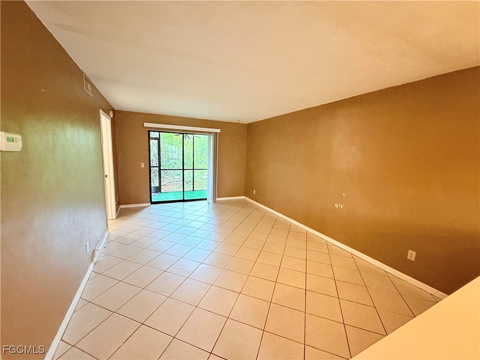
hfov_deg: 102.1
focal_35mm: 14
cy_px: 180
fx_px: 194
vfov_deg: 85.7
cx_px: 240
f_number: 2.2
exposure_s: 1/60
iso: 500
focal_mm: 2.22
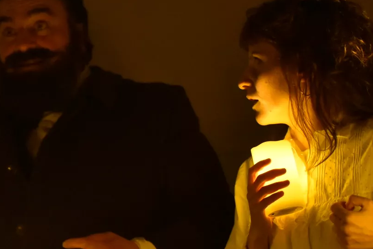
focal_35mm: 160
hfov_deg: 12.8
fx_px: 1658
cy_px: 134
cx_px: 105
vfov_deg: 8.6
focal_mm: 80
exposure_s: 1/80
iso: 5000
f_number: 2.8
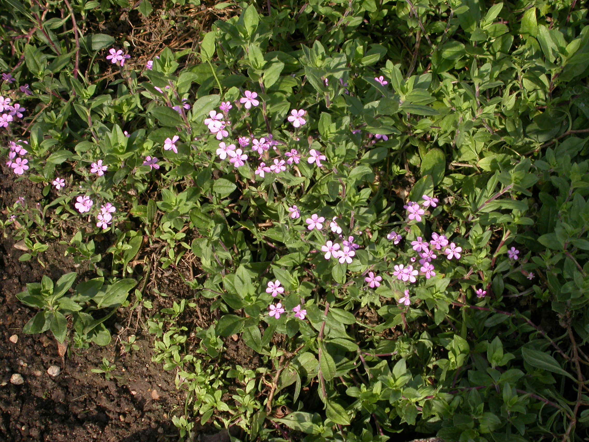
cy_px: 221
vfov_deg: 19.1
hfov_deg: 25.3
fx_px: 1310
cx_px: 294
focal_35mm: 77
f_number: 7
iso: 100
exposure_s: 1/180
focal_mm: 16
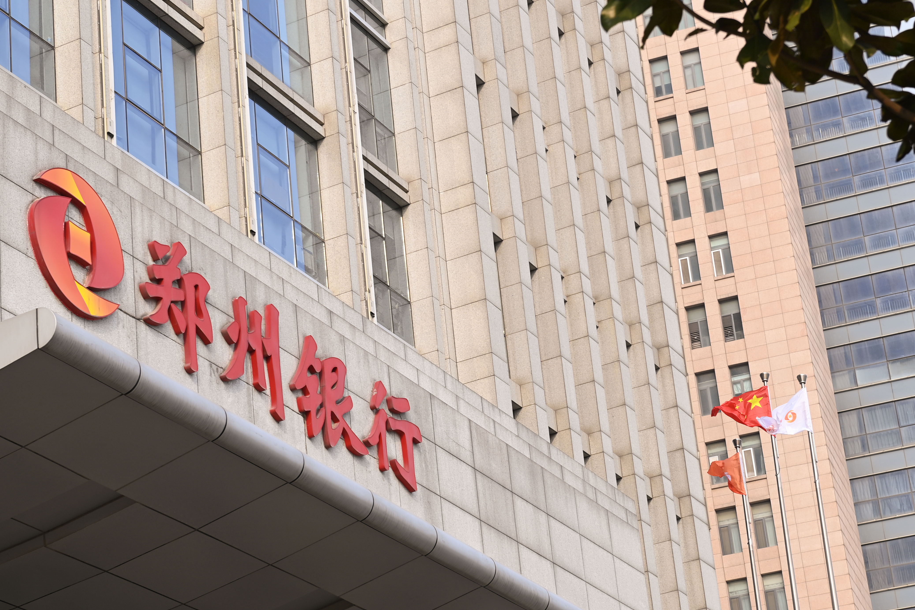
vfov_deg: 14.5
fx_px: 2389
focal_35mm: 94
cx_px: 431
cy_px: 374
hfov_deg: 21.7
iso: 160
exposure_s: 1/200
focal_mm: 70
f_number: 8
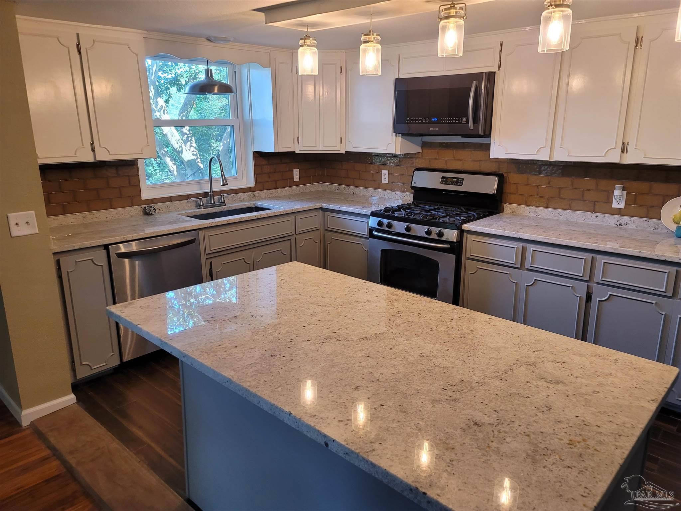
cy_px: 256
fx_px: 492
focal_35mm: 25
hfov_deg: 69.4
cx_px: 340
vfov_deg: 54.9
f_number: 1.8
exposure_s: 1/119
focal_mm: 7
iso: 320
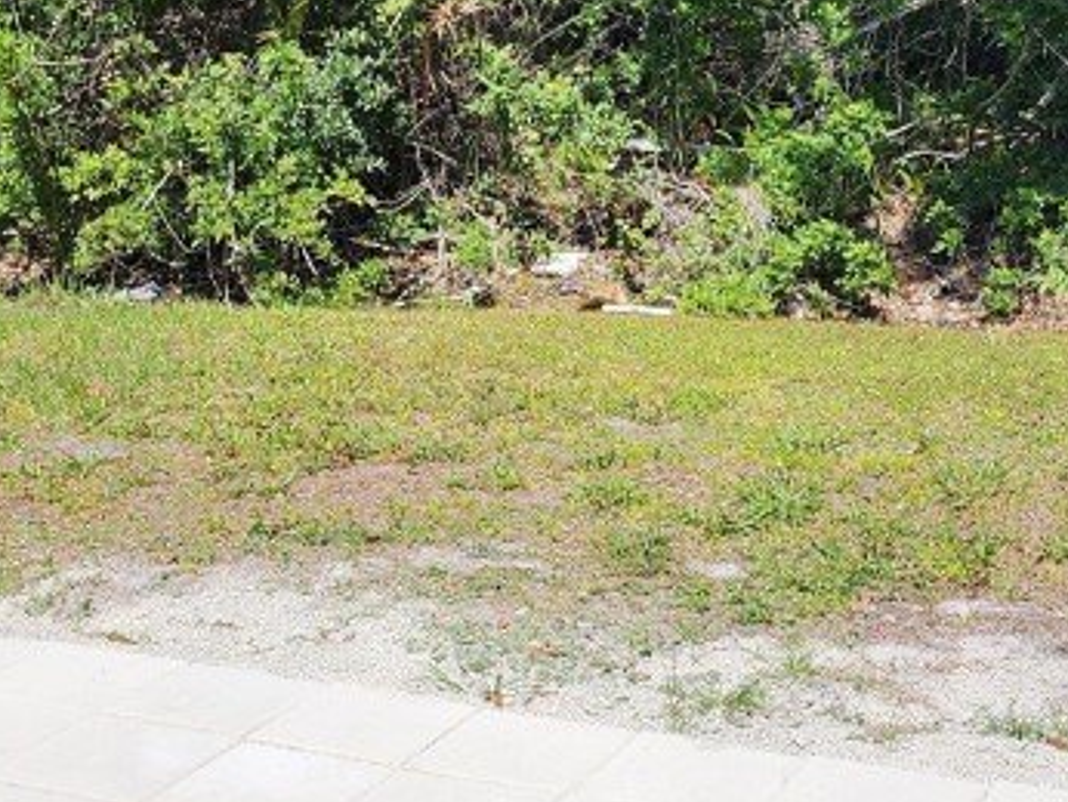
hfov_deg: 28.5
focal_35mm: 68
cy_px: 336
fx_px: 2099
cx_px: 537
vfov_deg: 21.6
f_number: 1.8
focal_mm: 6.4
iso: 12
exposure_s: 1/1151
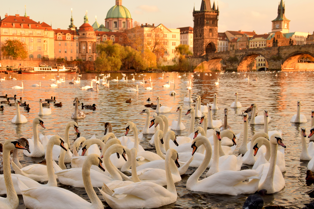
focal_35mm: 52
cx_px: 120
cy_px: 112
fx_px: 454
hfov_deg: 38.0
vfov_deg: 26.0
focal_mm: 28
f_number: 6.3
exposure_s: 1/160
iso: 200
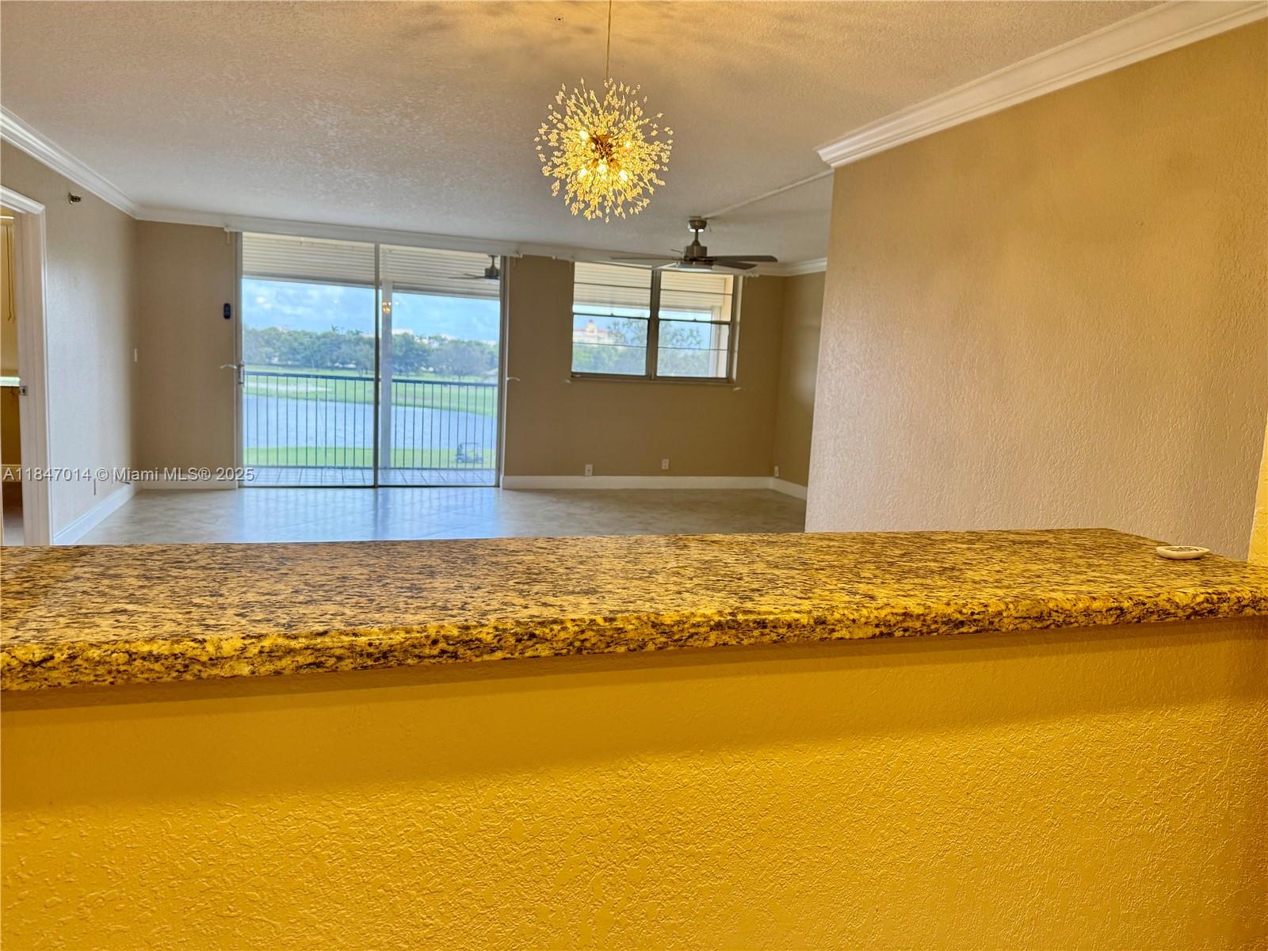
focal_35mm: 24
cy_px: 476
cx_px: 634
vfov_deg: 56.8
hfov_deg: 71.6
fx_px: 879
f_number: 1.78
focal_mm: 6.76
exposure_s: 1/120
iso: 160
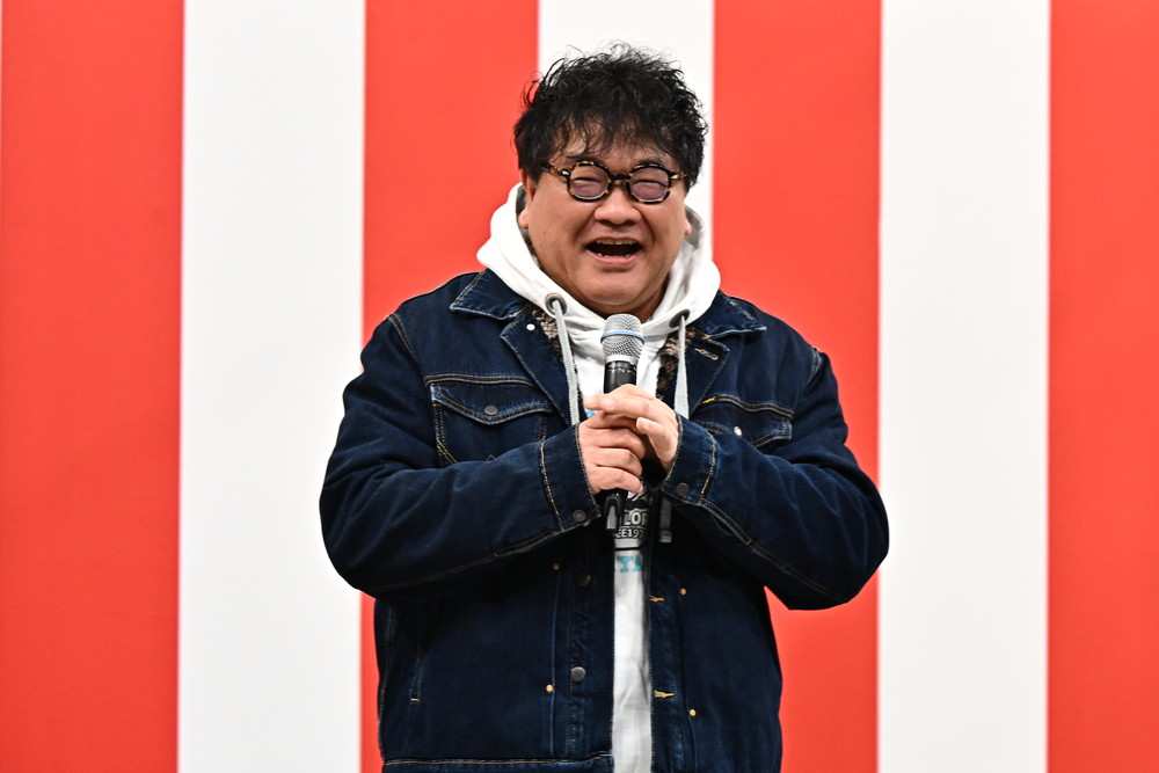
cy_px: 386
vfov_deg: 4.6
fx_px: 9659
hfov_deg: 6.9
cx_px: 580
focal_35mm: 300
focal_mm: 200
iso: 2000
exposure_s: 1/125
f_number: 6.3
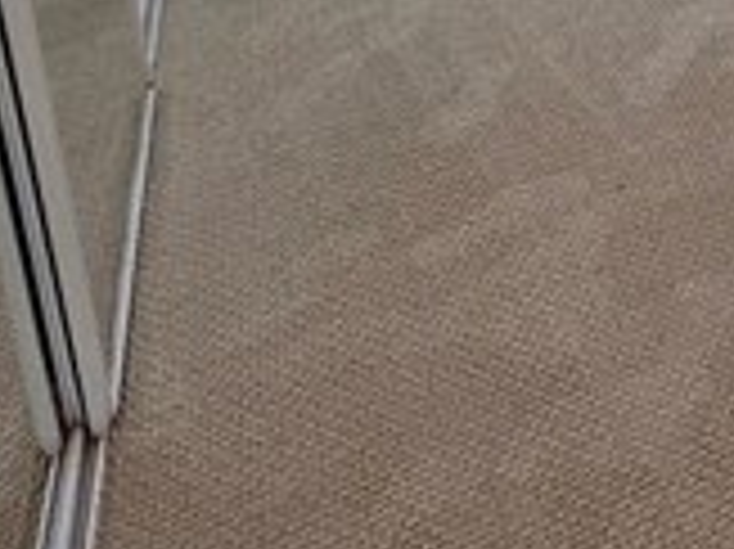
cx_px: 1067
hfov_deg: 26.5
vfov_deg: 20.7
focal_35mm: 55
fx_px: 1165
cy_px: -364
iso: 320
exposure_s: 1/120
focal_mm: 2.22
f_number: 2.2
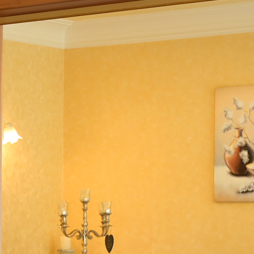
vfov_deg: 10.3
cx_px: -318
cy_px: 236
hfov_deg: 9.4
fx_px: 1406
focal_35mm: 169
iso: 64
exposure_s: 1/25
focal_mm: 19.5
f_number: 4
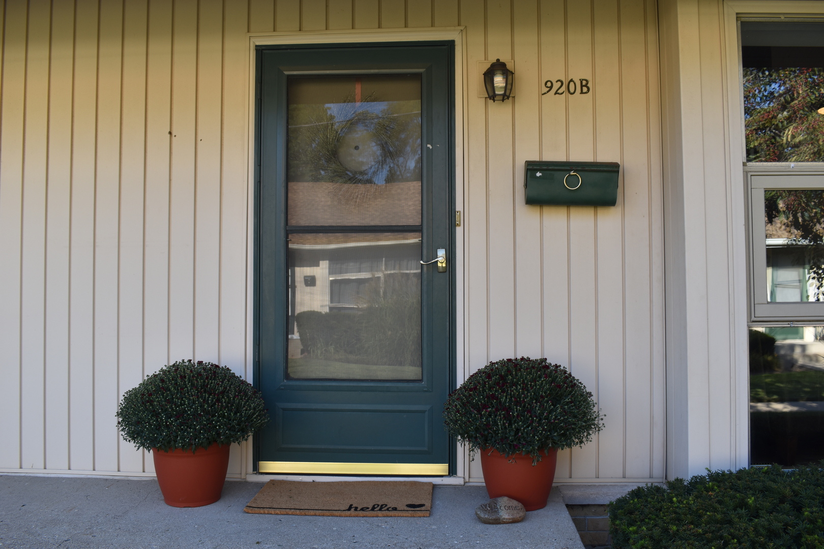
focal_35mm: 32
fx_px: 721
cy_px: 274
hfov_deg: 59.5
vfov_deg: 41.7
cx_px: 412
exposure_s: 1/60
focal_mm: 21
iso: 125
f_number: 8
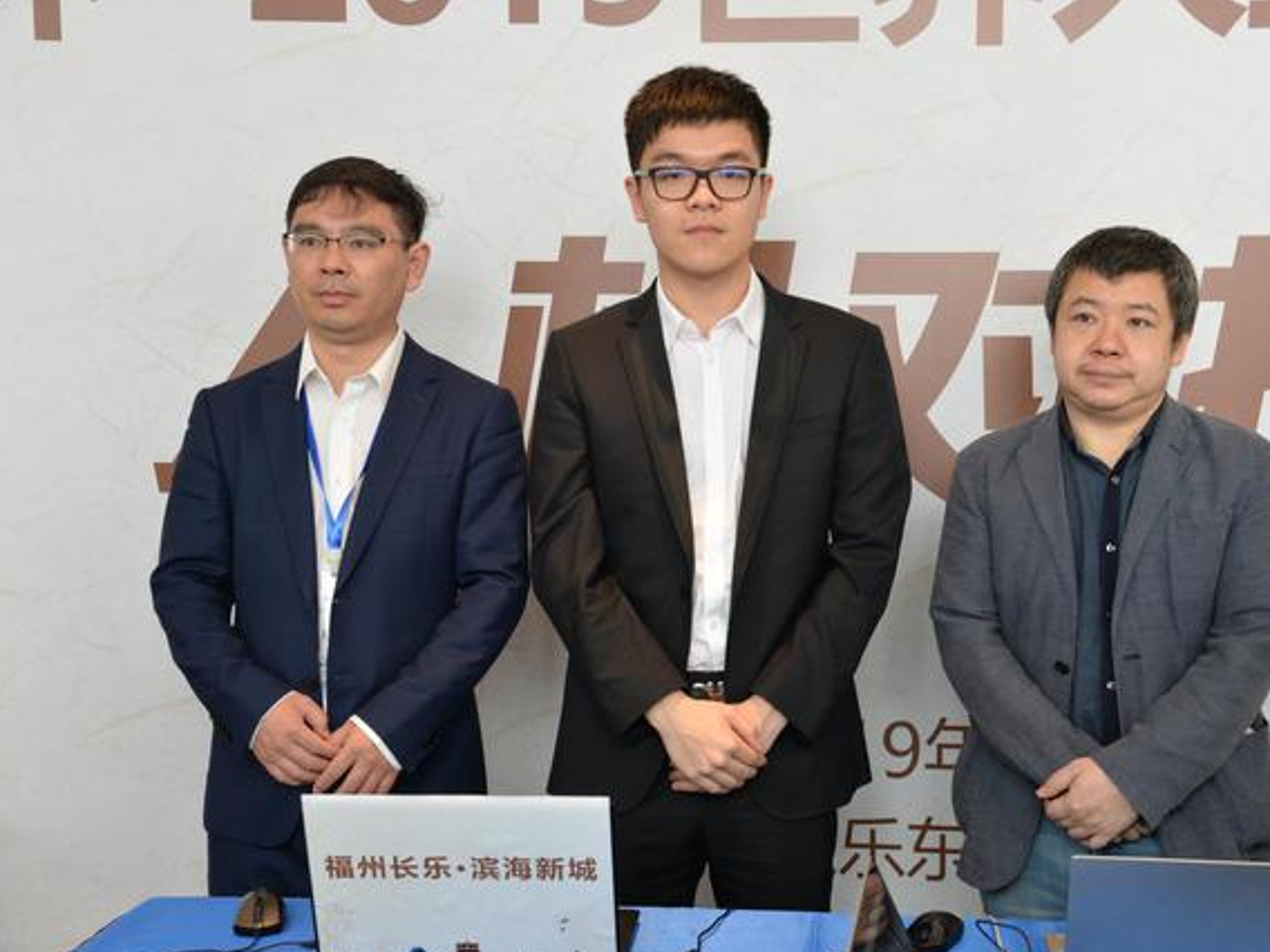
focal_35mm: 55
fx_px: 2018
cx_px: 707
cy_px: 482
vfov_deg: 26.6
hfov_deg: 34.9
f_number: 5.6
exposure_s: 1/125
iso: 1000
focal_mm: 50
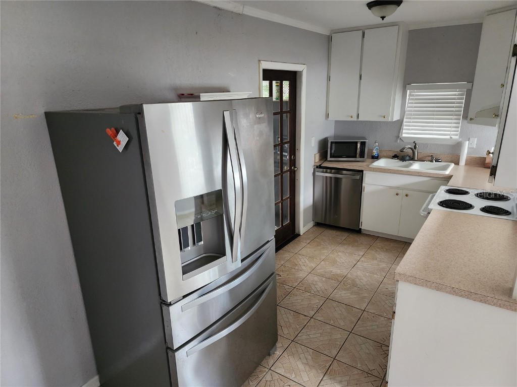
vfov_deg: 58.9
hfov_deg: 73.9
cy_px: 194
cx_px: 258
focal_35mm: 23
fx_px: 344
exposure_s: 1/60
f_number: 1.8
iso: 640
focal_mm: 6.4
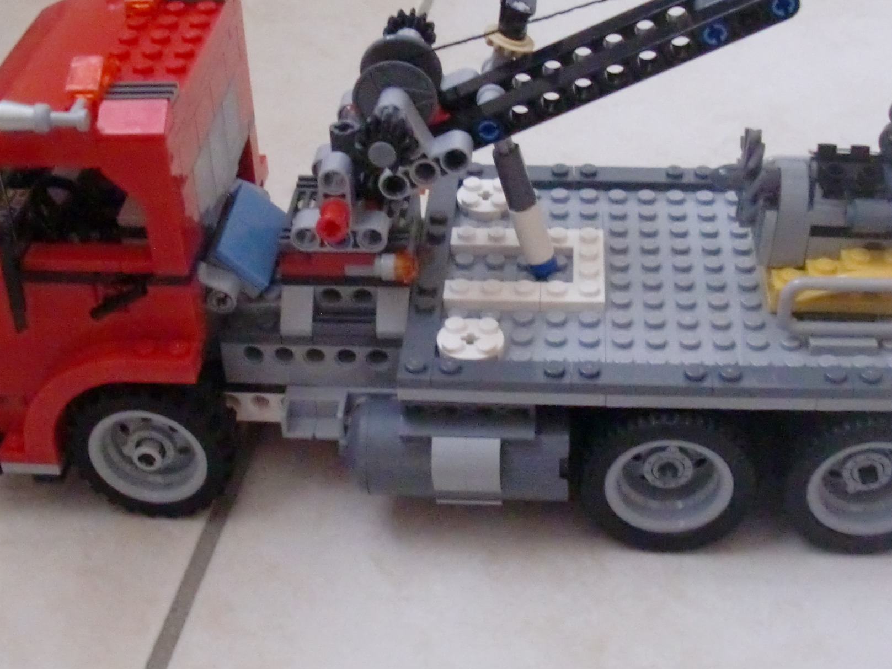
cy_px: 264
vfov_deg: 25.6
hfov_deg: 33.8
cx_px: 406
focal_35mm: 57
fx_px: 1469
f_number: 2.8
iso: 1250
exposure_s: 1/60
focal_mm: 6.3
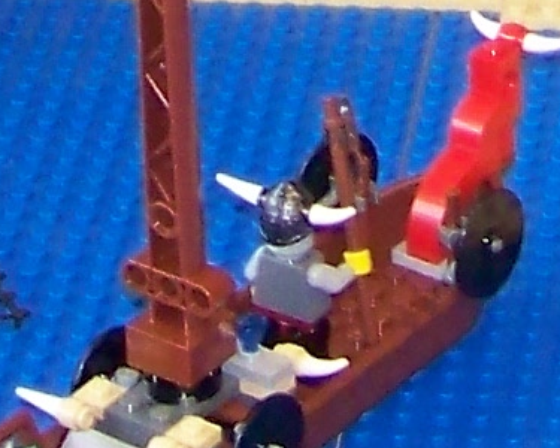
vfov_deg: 5.1
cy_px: -974
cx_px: 491
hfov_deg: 6.7
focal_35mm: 288
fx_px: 4773
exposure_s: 1/30
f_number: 2.8
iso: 200
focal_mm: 5.85
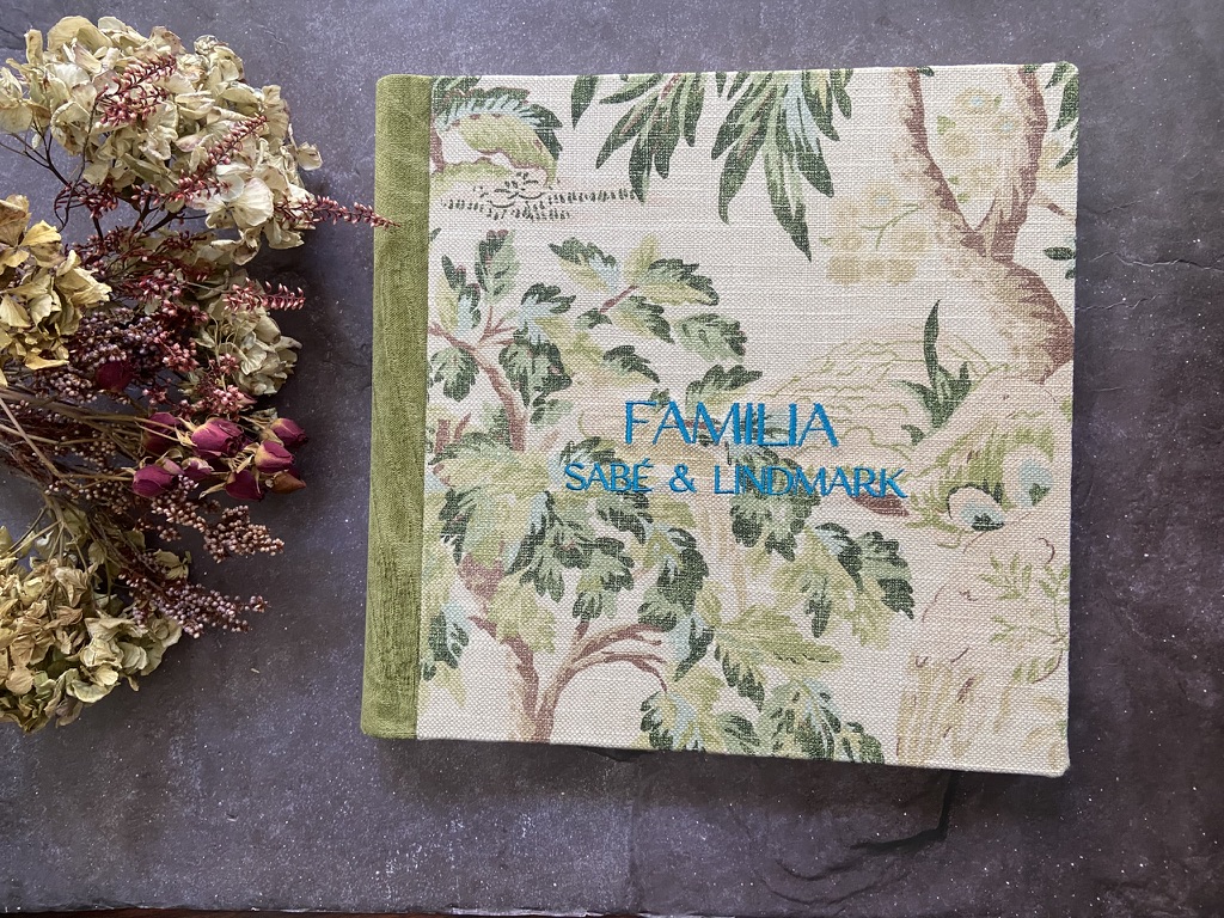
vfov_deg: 53.1
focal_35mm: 26
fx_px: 919
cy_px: 459
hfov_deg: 67.3
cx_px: 612
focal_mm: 4.25
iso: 200
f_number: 1.8
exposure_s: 1/60
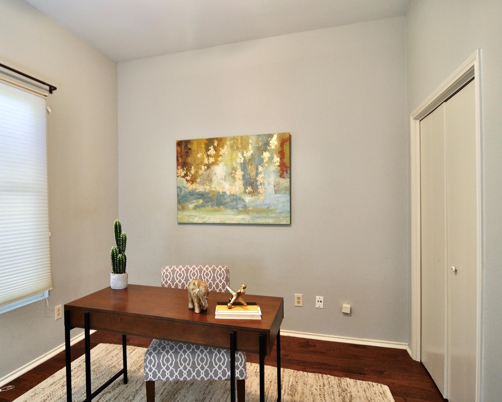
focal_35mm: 21
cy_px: 203
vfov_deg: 65.5
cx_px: 201
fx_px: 312
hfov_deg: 76.8
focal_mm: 12
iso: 250
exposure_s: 1/10
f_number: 4
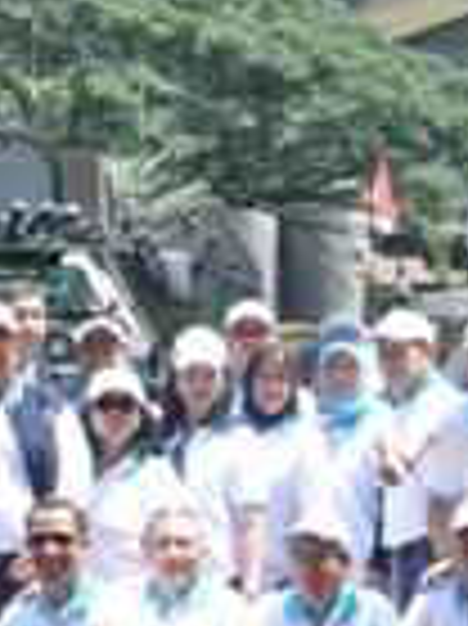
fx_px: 2401
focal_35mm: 133
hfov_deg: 10.9
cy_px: 435
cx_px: -148
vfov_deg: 14.8
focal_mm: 20
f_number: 10
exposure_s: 1/80
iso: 200
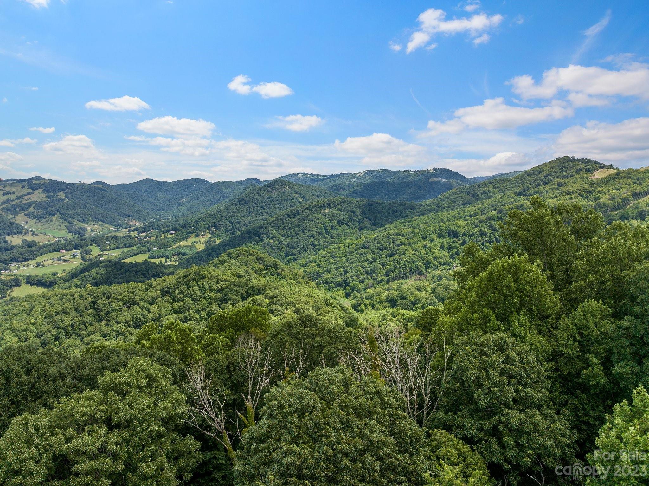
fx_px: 450
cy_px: 243
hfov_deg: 71.6
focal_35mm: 24
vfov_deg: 56.8
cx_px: 324
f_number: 2.8
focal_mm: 12.29
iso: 170
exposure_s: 1/2000
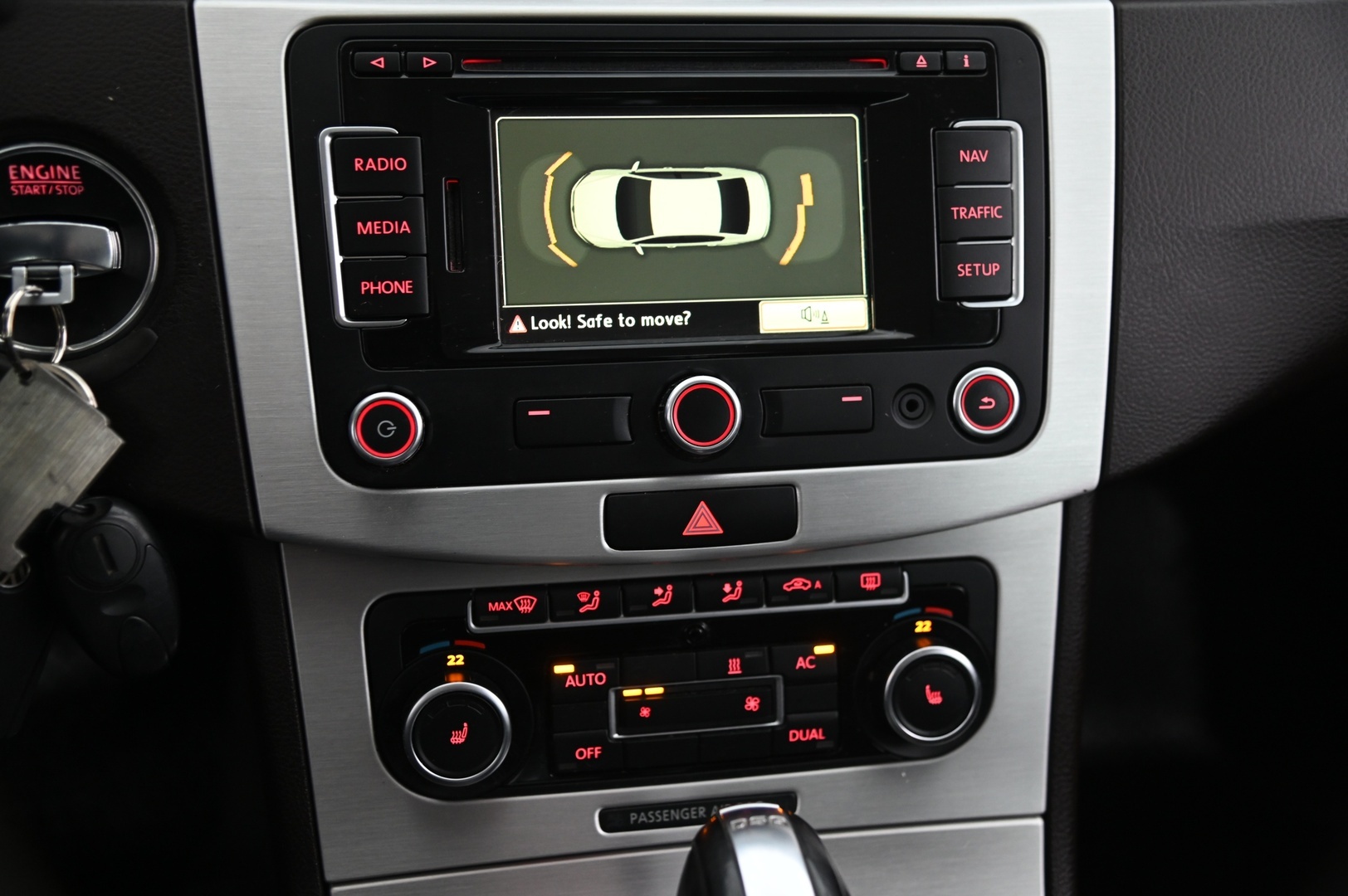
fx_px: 1646
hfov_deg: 44.5
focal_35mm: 44
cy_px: 448
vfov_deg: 30.5
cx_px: 674
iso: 2000
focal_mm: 44
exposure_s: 1/15
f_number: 4
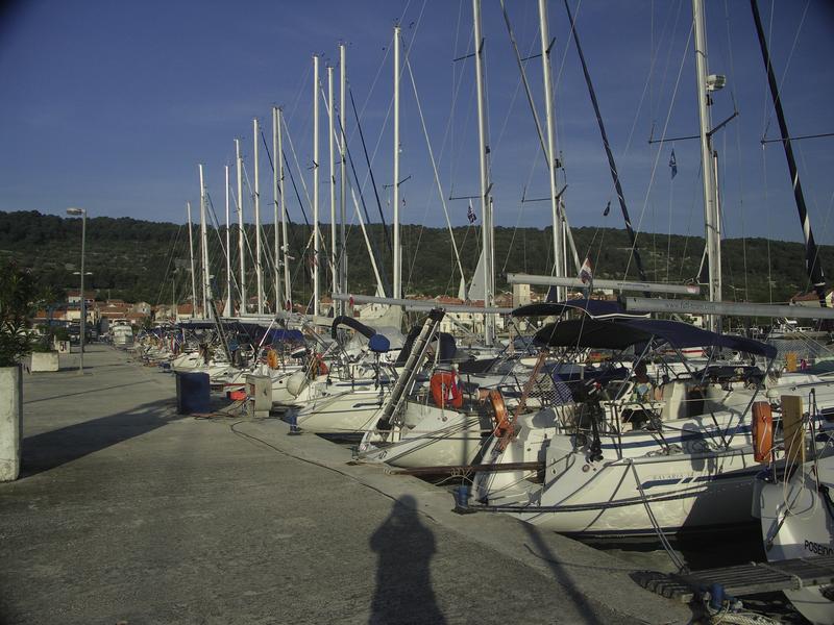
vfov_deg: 49.7
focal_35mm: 28
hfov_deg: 63.4
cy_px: 312
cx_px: 417
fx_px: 675
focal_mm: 7.3
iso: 100
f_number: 3.2
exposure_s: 1/800
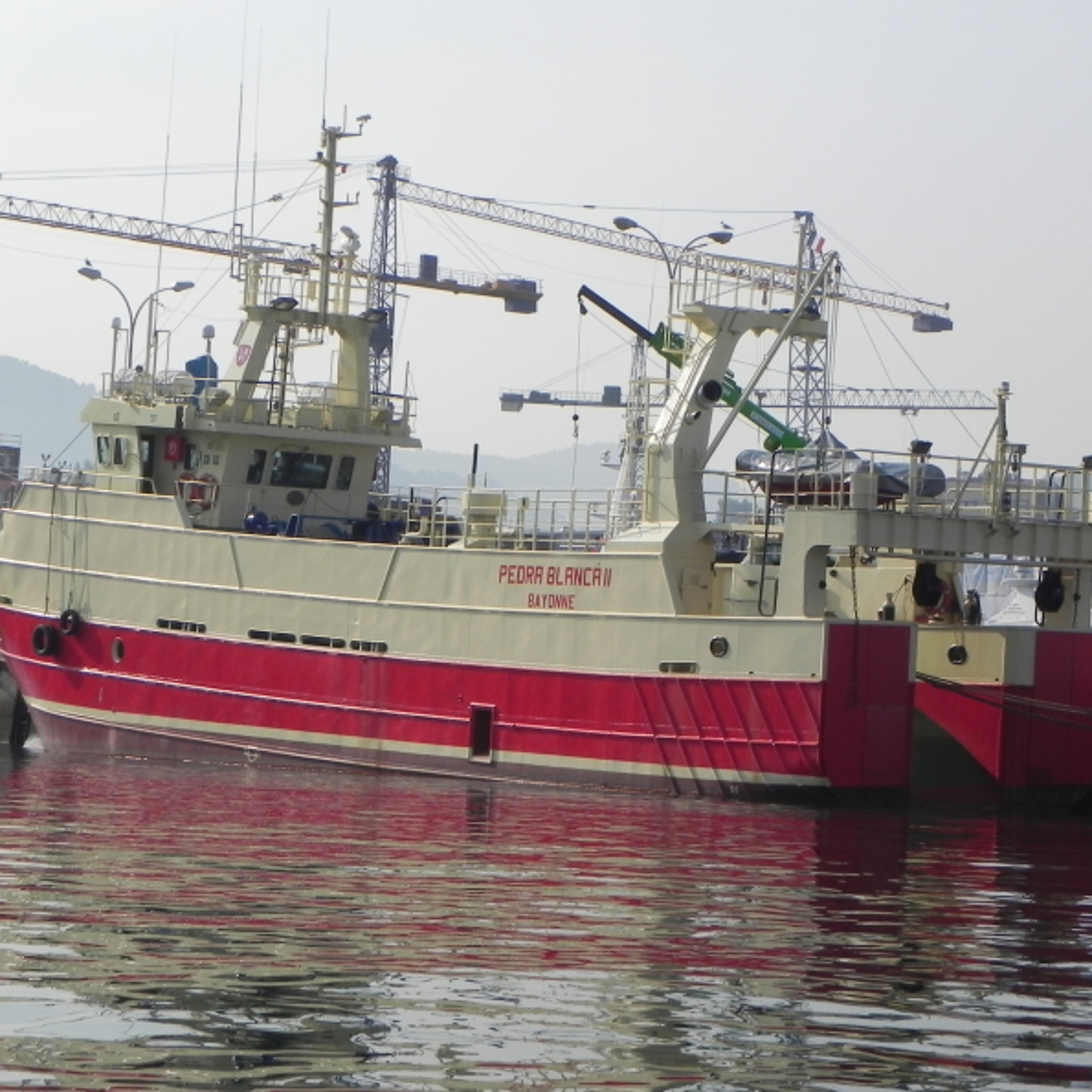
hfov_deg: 17.2
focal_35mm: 101
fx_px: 3605
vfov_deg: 17.2
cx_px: 530
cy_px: 545
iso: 160
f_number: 8
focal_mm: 15.1
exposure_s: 1/460
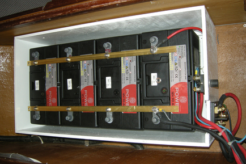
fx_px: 260
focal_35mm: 38
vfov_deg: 35.0
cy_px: 85
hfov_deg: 50.7
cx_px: 124
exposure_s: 1/60
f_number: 2.7
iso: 64
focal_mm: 7.5
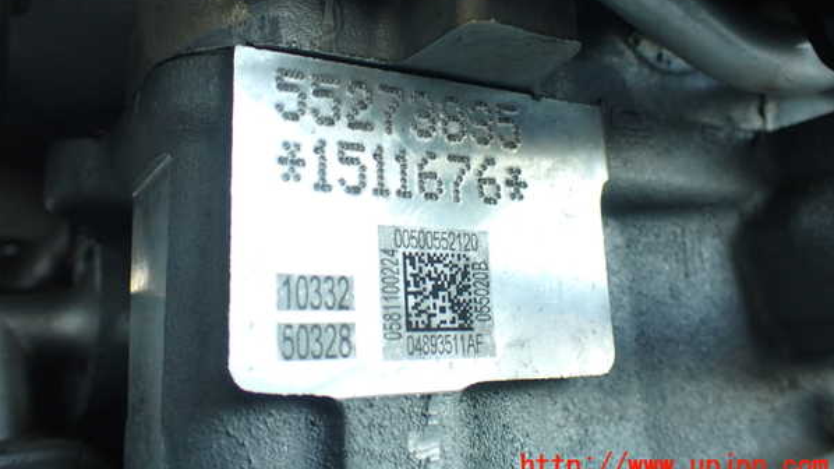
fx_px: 774
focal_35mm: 35
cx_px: 417
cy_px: 170
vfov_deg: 33.5
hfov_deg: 56.6
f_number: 2.4
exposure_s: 1/30
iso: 200
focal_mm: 5.79
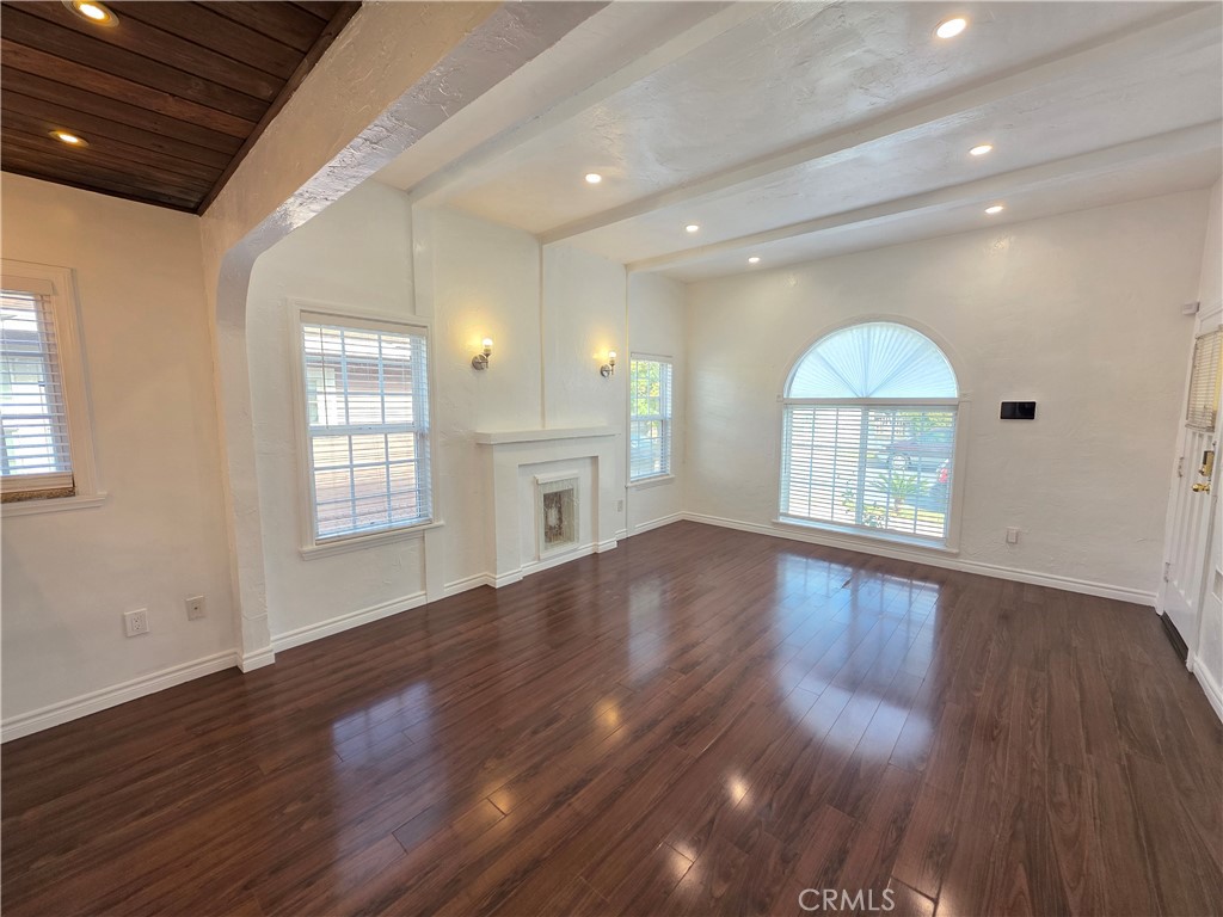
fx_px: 459
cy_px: 458
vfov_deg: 89.9
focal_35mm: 13
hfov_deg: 106.2
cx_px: 612
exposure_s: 1/120
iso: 125
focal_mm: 2.2
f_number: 1.9
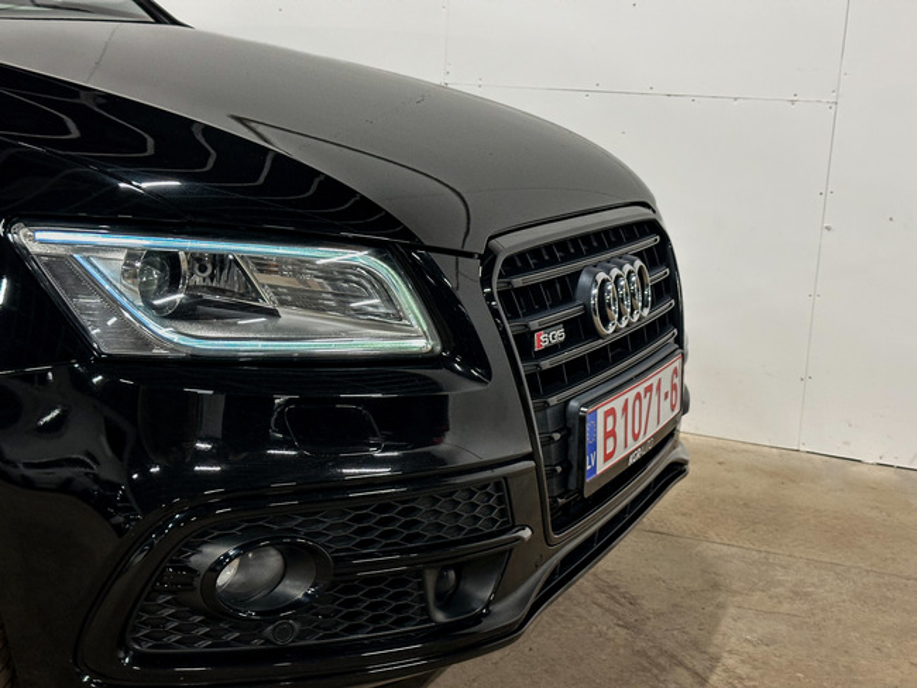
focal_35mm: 48
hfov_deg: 39.6
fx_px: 1272
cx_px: 458
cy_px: 344
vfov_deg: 30.3
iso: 250
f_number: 1.78
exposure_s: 1/49
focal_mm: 6.86
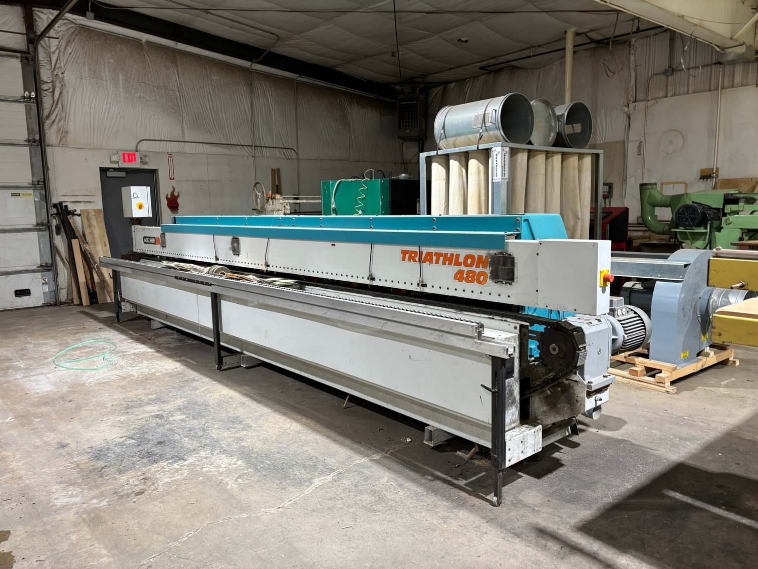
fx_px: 569
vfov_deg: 53.1
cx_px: 379
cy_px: 284
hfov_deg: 67.3
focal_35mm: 26
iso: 80
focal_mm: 5.96
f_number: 1.6
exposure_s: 1/60
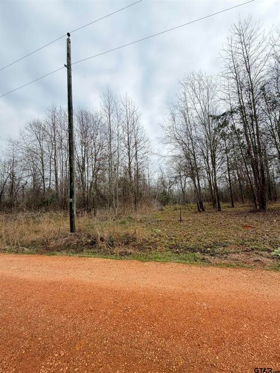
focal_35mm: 14
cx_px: 140
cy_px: 186
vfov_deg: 102.1
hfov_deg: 85.7
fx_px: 151
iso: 50
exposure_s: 1/383
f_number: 2.2
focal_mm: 2.22
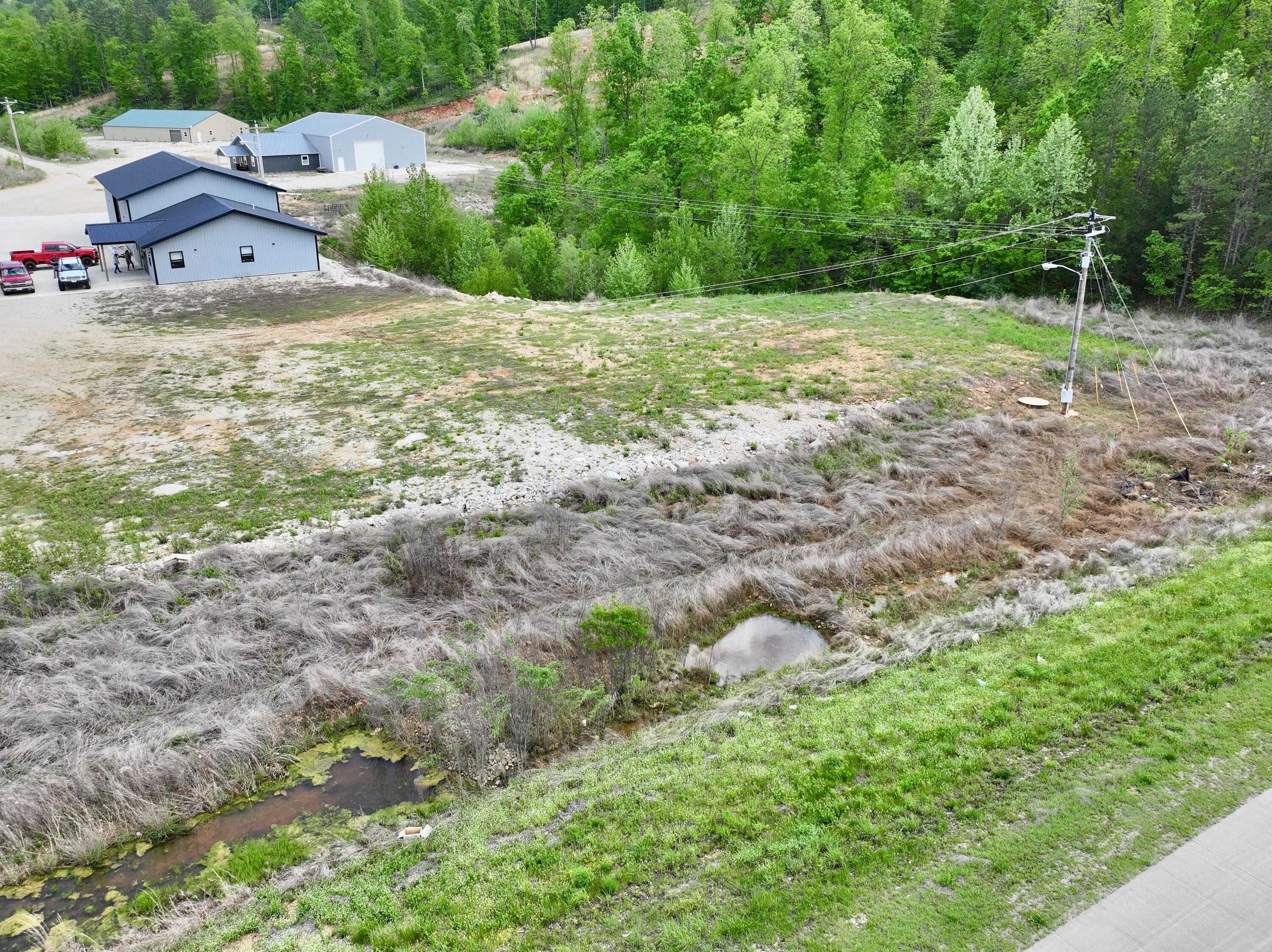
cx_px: 636
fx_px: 881
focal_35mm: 24
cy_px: 476
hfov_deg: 71.6
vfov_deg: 56.8
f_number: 2.8
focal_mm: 12.29
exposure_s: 1/1250
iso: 180
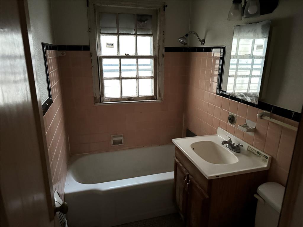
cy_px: 114
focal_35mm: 24
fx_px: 210
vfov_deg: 56.8
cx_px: 152
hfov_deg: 71.6
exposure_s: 1/16
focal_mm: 6.76
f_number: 1.78
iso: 1600
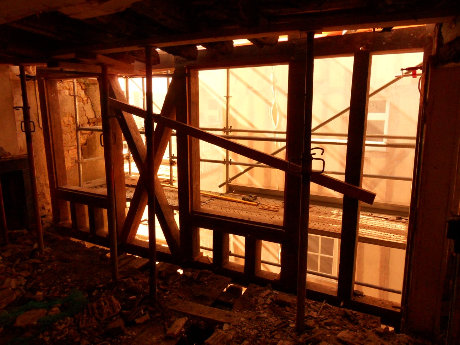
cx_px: 230
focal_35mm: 24
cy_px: 172
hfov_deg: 71.6
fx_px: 319
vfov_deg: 56.8
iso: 200
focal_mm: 4.2
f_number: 7.5
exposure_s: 1/45
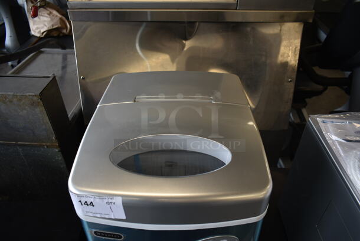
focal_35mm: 27
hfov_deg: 67.3
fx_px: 270
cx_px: 180
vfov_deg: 48.0
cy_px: 120
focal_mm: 18
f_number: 3.5
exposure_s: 1/40
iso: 100
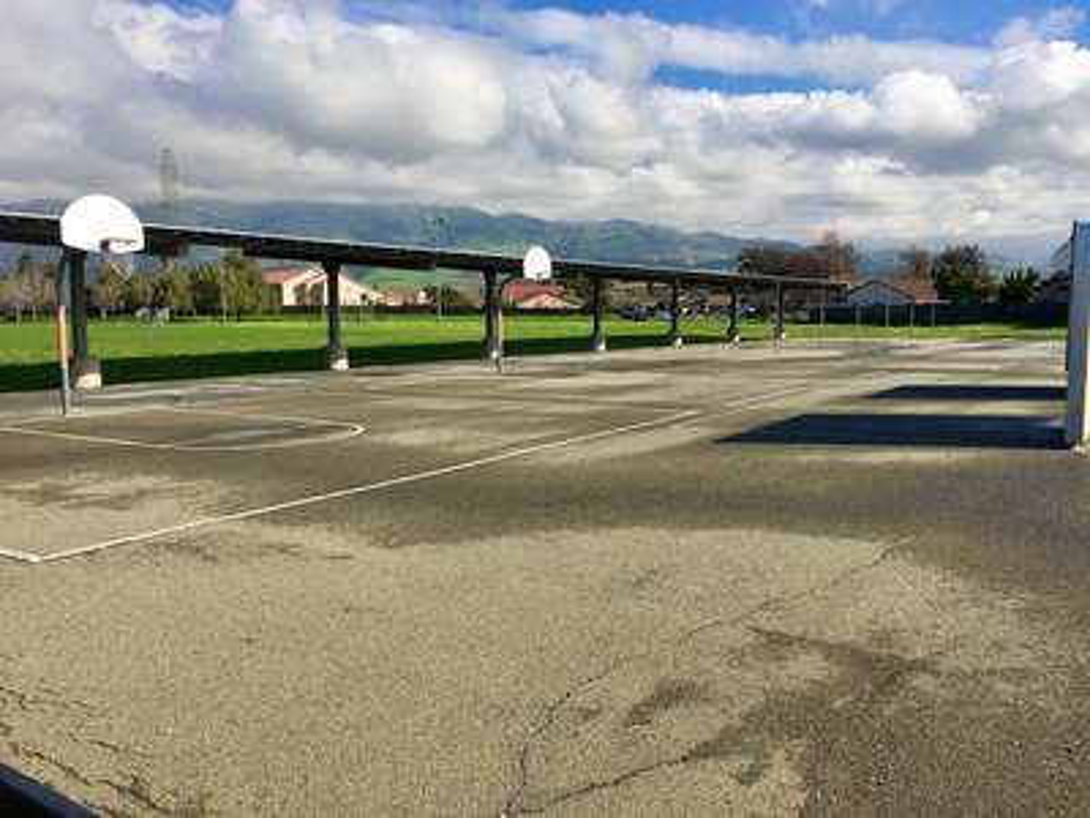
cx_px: 545
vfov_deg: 48.2
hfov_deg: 61.7
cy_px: 409
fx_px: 913
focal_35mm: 29
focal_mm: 4.15
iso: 25
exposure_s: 1/2024
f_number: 2.2
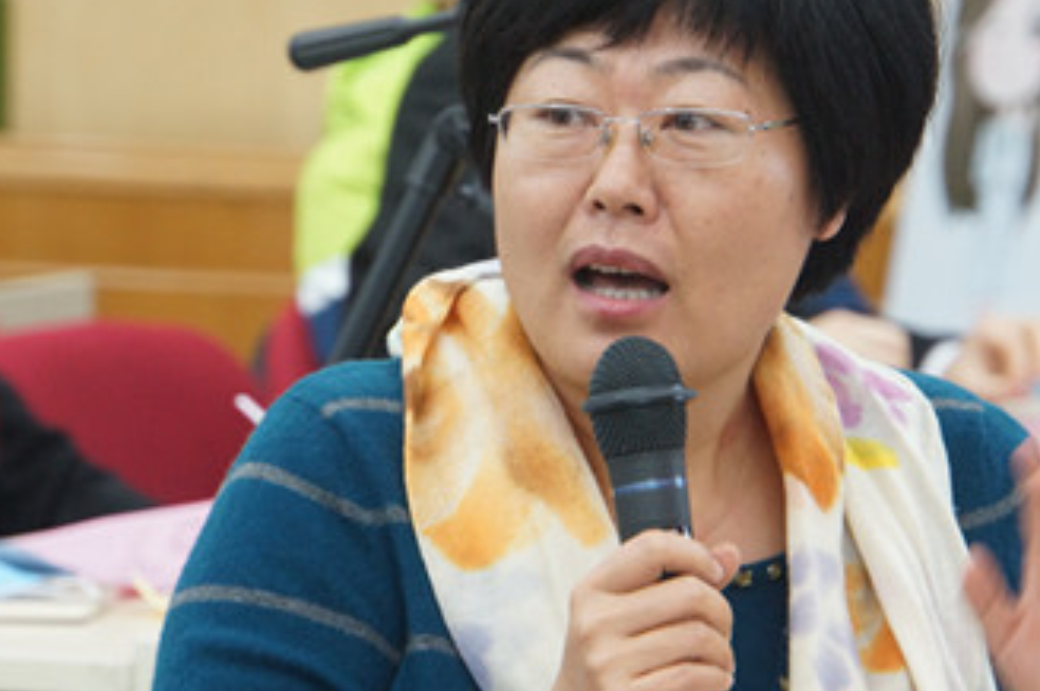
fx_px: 10043
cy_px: 331
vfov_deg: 3.9
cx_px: 621
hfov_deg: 5.9
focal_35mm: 348
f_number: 6.3
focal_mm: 152
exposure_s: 1/15
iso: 1600
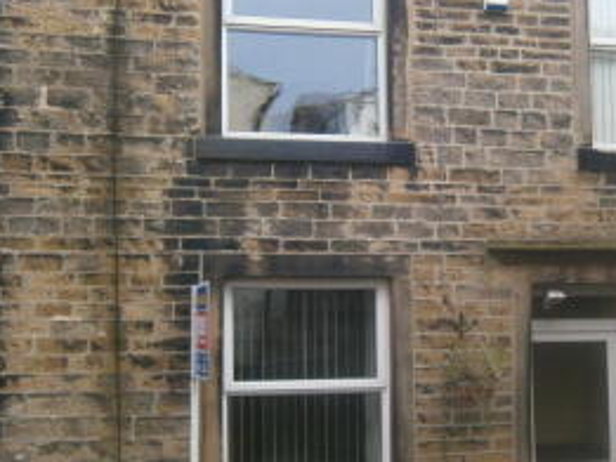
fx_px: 1033
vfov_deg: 25.2
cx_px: 417
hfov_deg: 32.9
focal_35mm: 58
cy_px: 260
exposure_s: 1/200
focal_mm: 4.7
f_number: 2.8
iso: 80
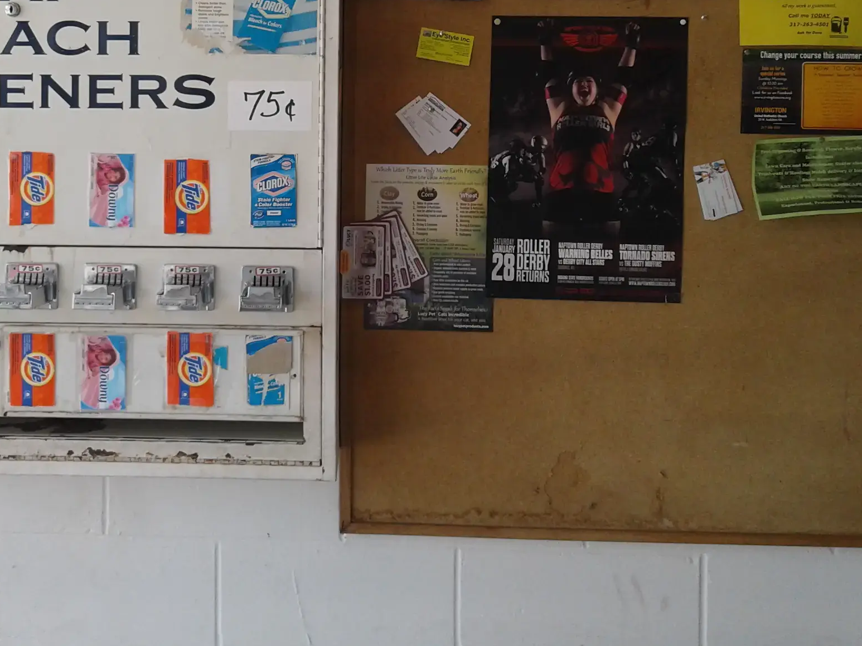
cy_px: 171
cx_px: 284
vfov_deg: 26.3
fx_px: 1369
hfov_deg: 34.6
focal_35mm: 55
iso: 50
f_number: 2.2
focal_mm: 3.3
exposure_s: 1/296
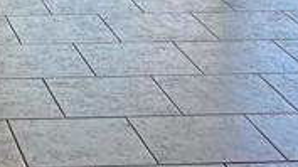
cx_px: -91
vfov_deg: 7.0
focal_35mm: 164
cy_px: -233
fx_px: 1294
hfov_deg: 12.7
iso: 40
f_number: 1.5
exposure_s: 1/152
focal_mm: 5.7
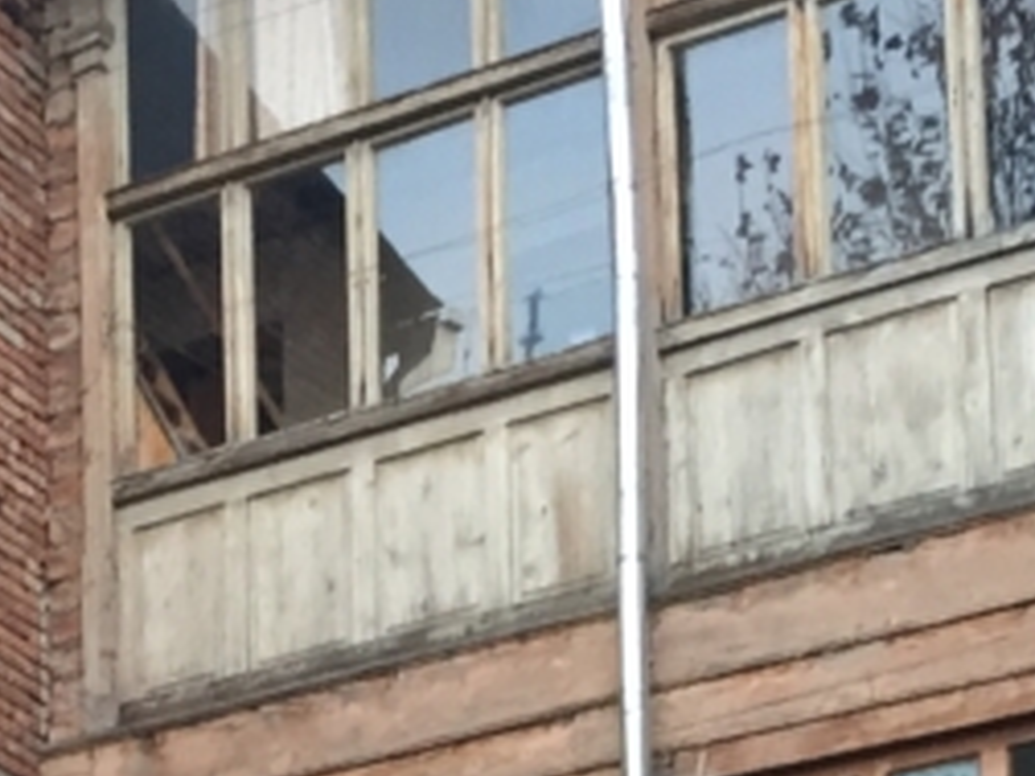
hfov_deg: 14.9
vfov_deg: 10.3
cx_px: 94
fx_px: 3917
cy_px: 1616
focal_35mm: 131
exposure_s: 1/33
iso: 125
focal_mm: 4.15
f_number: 2.2
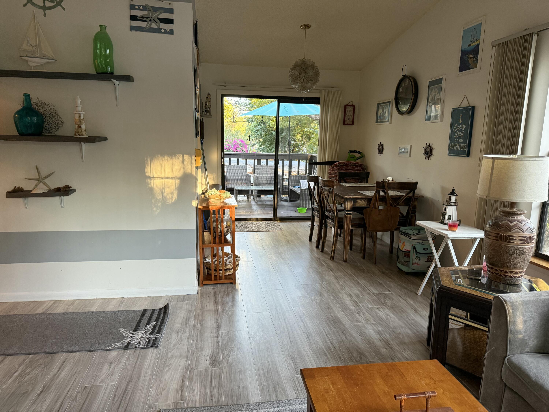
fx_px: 381
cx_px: 274
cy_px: 206
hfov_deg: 71.6
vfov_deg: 56.8
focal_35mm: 24
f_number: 1.78
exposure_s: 1/60
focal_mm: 6.76
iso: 320
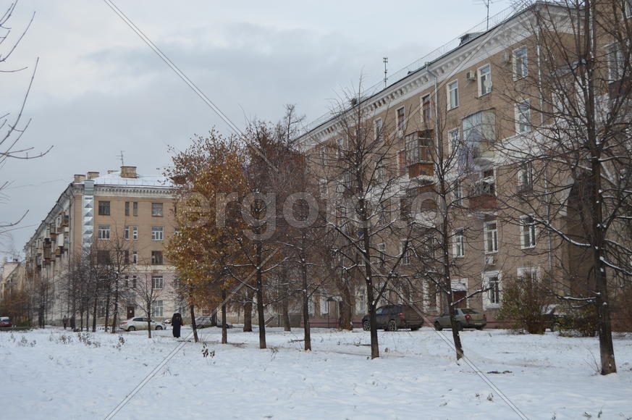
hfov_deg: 41.2
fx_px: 842
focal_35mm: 48
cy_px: 210
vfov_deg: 28.0
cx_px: 316
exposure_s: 1/200
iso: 100
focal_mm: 32
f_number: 4.5
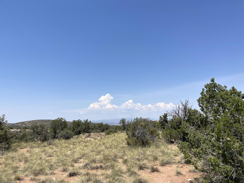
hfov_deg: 67.3
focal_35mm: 26
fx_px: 183
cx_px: 122
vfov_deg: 53.1
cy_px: 92
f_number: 1.6
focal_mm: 5.1
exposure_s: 1/7407
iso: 50
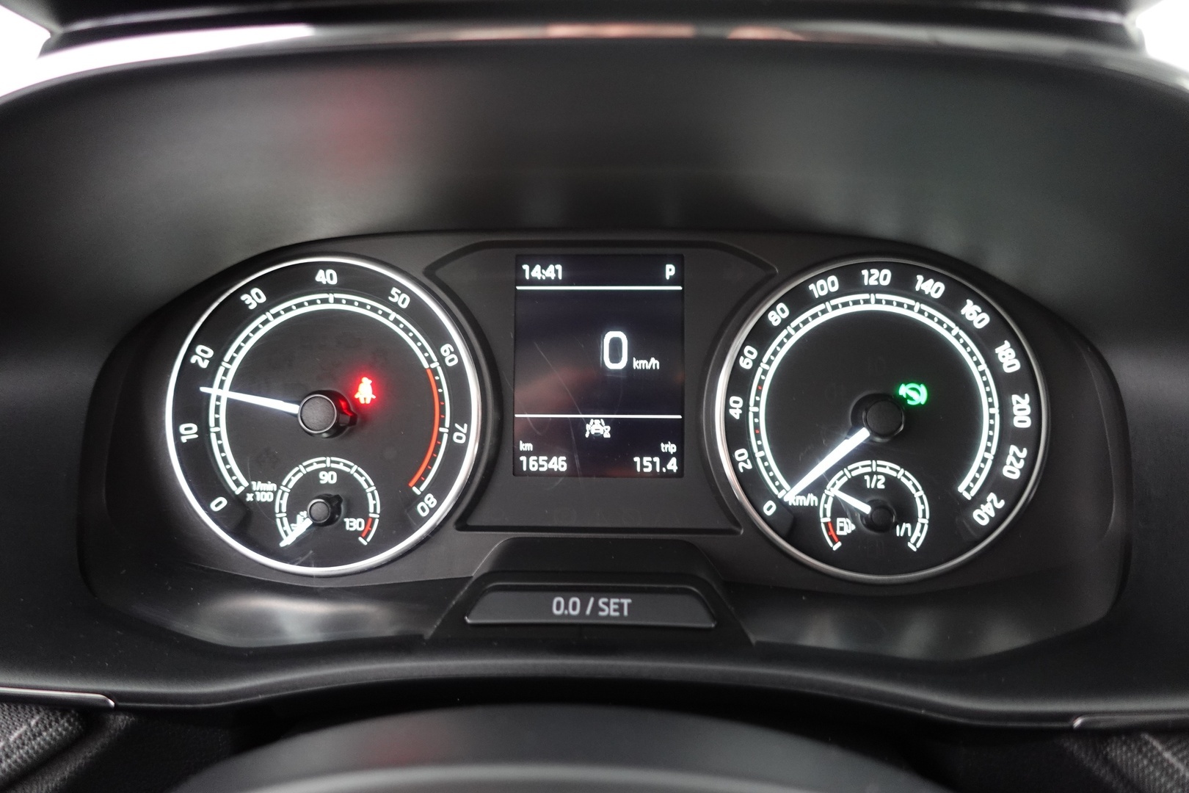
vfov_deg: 53.1
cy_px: 396
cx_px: 594
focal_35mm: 24
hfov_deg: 73.7
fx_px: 793
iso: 800
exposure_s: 1/8
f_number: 1.8
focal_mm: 9.4
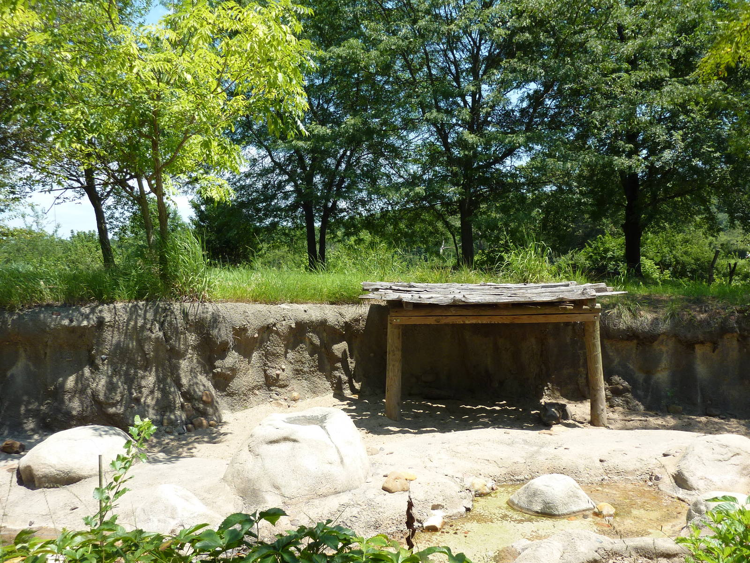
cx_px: 375
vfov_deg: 48.2
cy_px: 282
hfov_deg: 61.7
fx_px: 628
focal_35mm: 29
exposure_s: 1/500
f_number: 3.4
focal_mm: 4.7
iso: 100
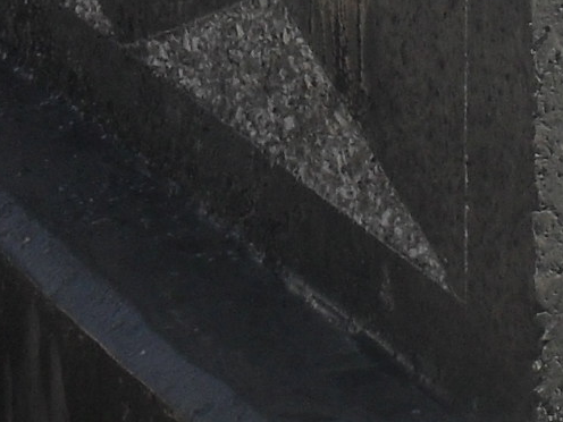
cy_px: -136
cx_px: 993
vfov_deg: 5.0
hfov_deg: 6.5
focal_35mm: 298
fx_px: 4847
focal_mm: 10.1
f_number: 10.9
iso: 100
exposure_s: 1/125
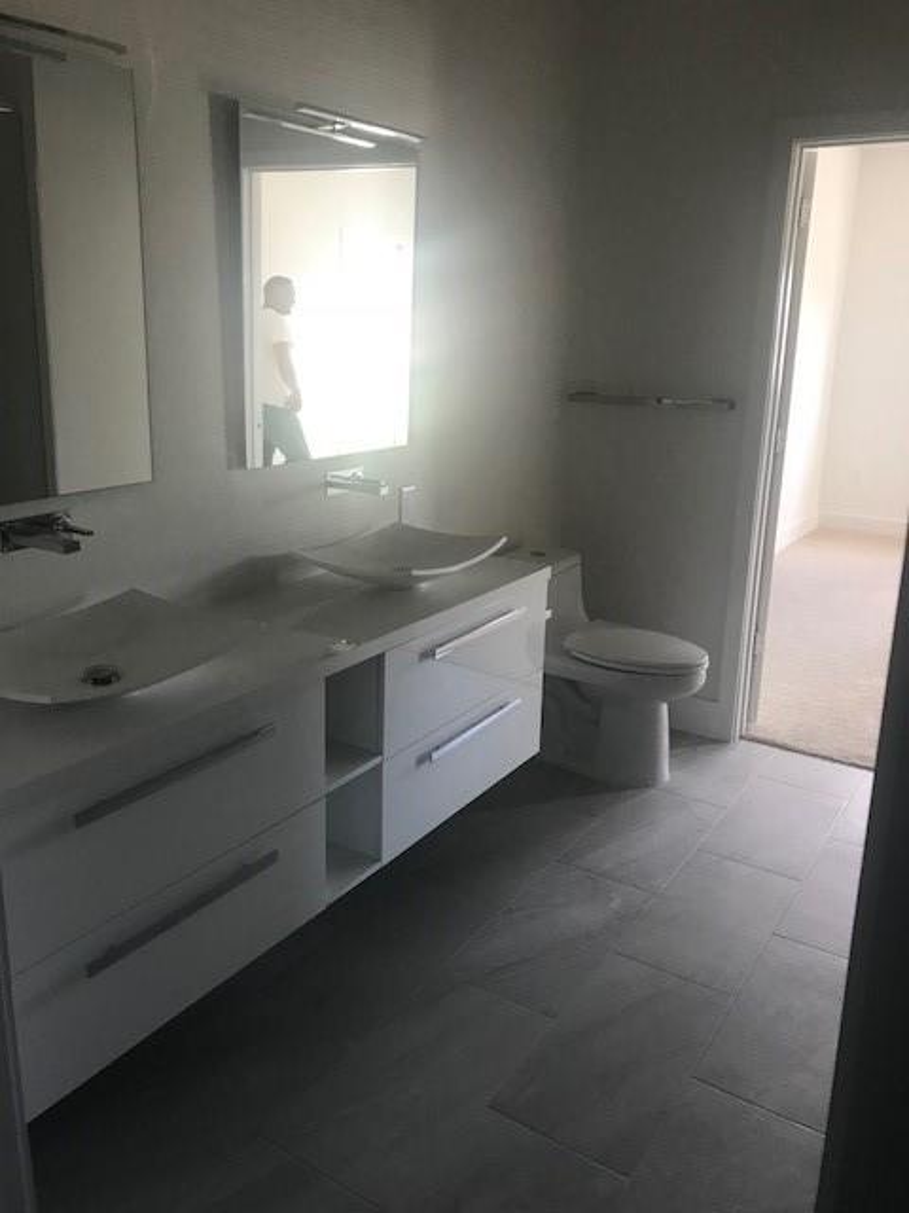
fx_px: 980
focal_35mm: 28
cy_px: 606
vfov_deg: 63.4
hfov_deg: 49.7
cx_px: 454
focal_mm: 3.99
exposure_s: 1/30
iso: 40
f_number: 1.8
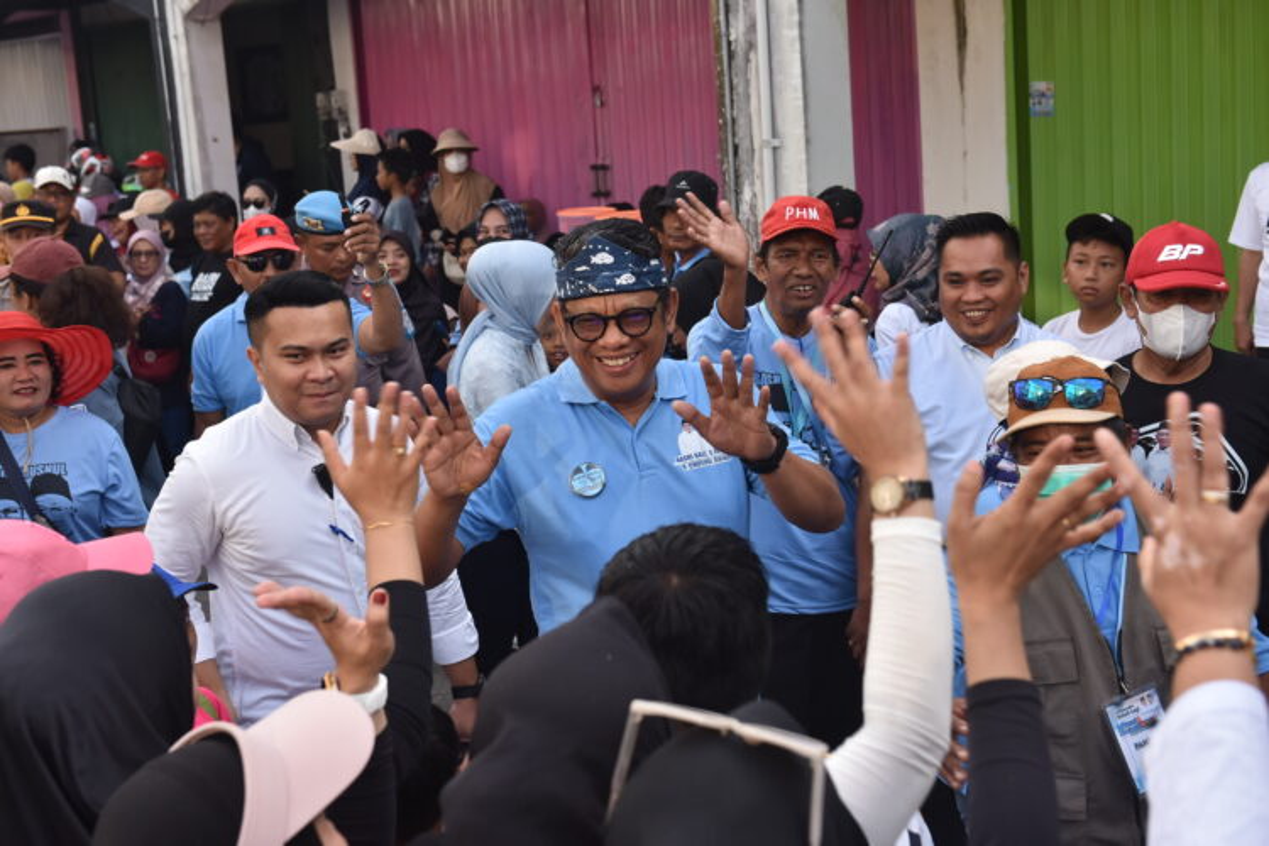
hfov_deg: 38.2
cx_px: 634
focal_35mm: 52
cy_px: 423
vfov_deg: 26.0
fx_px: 1833
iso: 800
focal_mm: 52
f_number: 6.3
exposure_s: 1/400
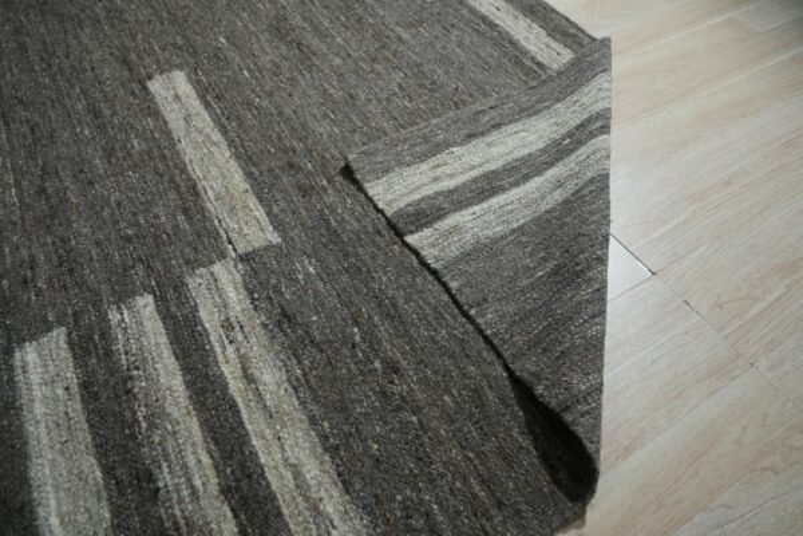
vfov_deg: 53.1
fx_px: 535
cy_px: 268
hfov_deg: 73.7
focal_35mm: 24
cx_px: 402
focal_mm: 24
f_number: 5
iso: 800
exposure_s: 1/200
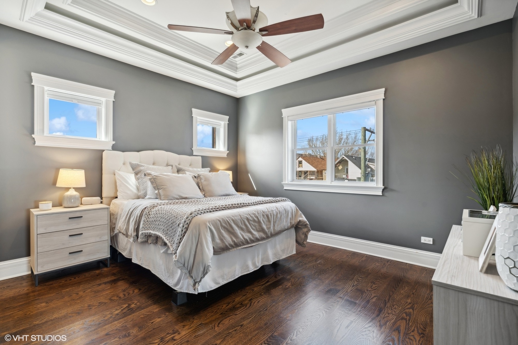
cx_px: 259
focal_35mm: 16
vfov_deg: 73.7
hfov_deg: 96.7
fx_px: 230
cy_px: 172
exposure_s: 1/30
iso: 320
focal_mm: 16
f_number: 8
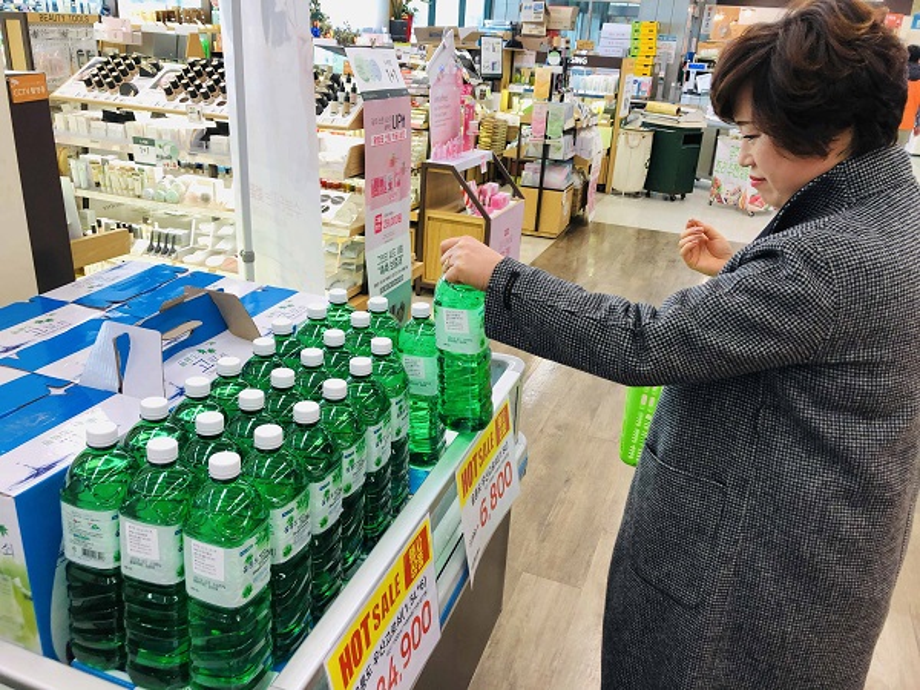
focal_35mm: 28
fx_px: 744
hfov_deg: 63.4
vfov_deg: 49.7
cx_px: 460
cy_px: 345
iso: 25
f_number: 1.8
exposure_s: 1/40
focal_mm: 3.99
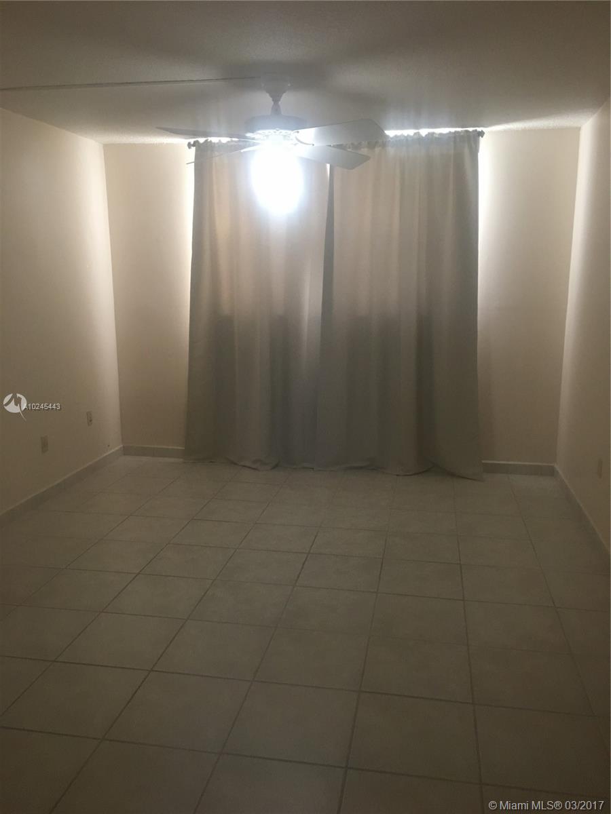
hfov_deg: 48.2
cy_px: 407
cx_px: 306
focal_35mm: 29
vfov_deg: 61.7
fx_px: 682
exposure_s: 1/15
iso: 80
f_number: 2.2
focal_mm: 4.15
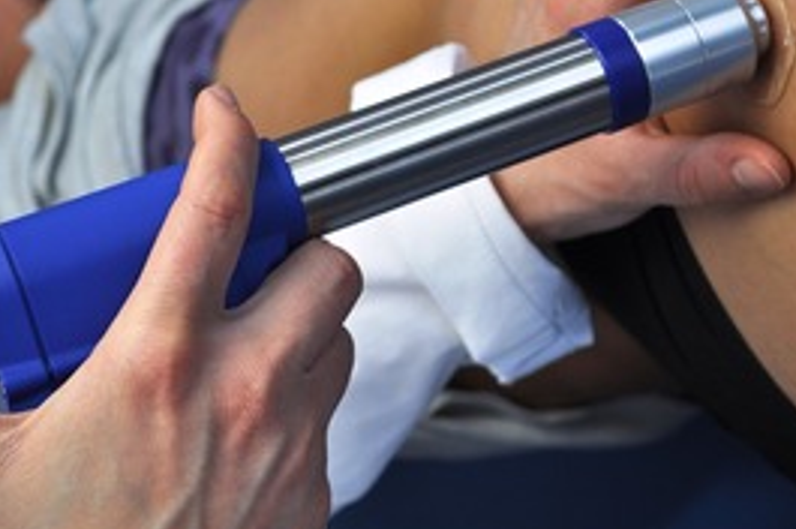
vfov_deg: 11.0
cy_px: 204
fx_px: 2755
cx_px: 406
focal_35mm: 125
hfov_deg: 16.4
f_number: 5.6
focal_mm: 55
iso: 400
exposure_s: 1/125
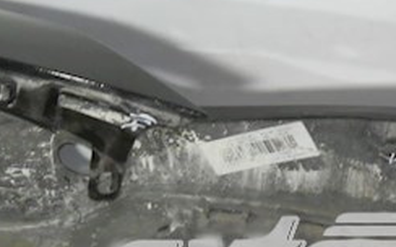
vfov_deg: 11.3
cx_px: 295
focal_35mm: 114
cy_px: 262
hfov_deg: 18.2
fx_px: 1229
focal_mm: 6.72
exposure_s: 1/30
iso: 160
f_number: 3.1
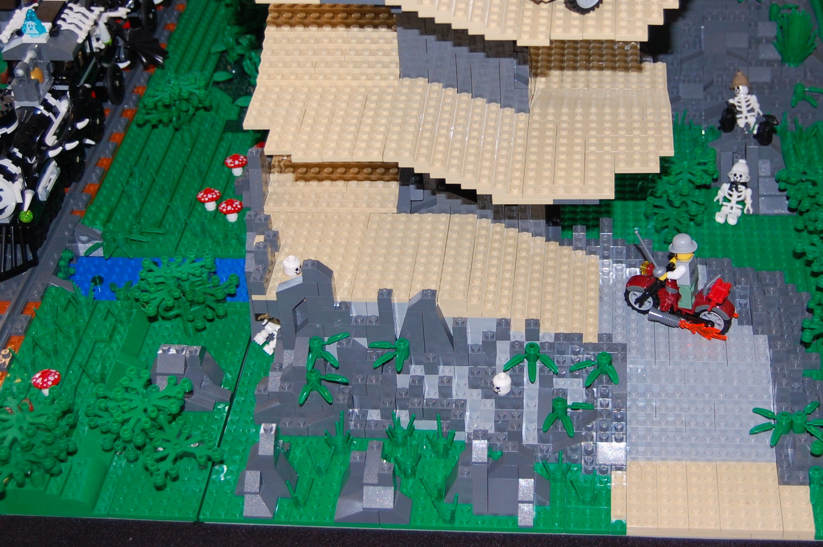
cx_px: 466
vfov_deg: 19.4
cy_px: 140
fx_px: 1593
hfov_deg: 28.9
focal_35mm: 70
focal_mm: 31
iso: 400
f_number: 4.5
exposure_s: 1/60
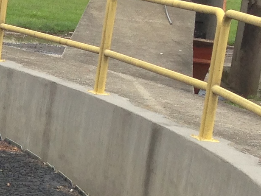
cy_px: 202
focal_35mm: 175
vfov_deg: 8.4
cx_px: -273
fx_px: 1320
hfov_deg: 10.3
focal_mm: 4.13
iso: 50
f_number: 2.4
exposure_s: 1/723
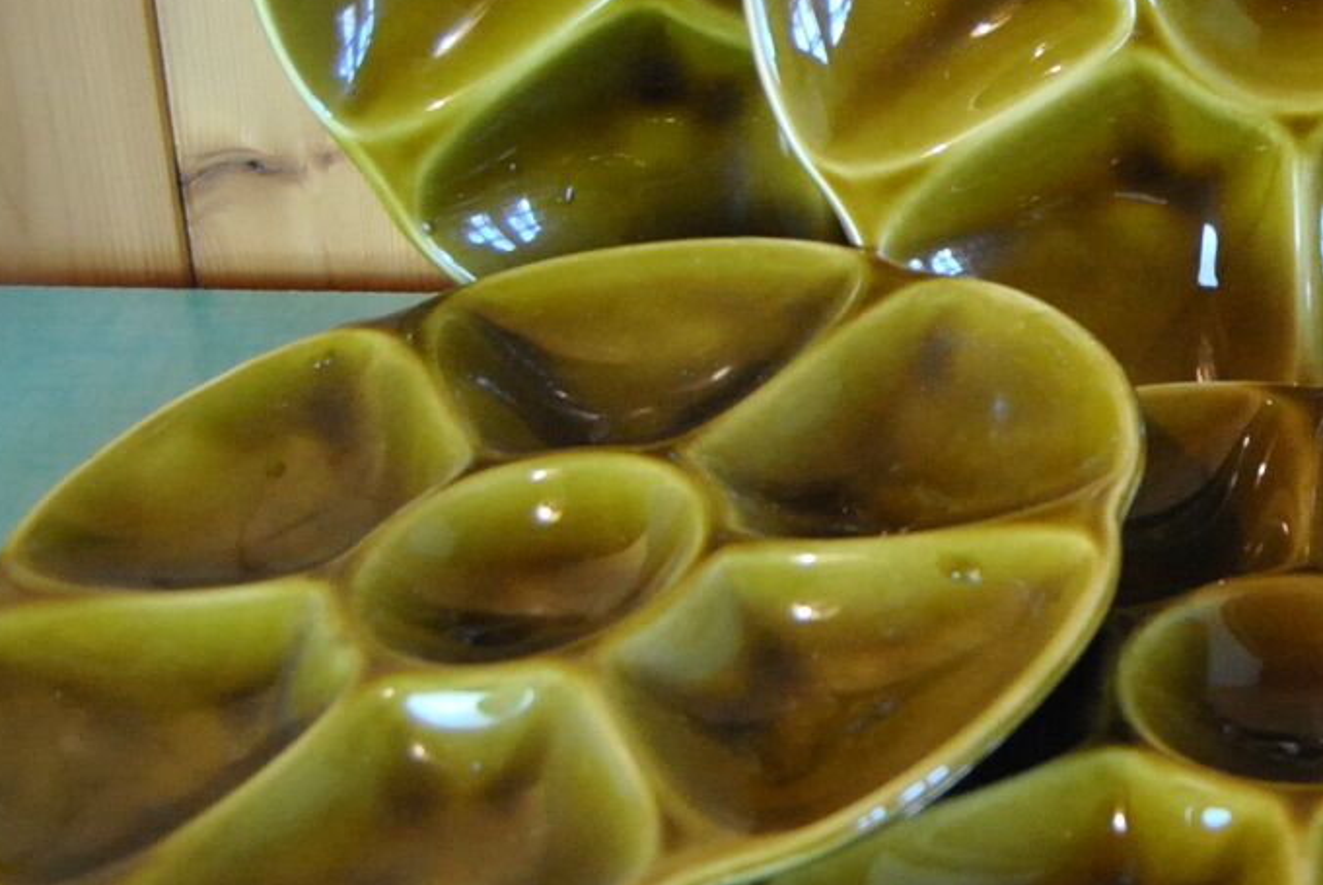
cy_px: 251
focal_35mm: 94
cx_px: 1309
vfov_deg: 14.5
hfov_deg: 21.0
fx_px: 3458
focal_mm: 22
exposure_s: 1/30
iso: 720
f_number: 3.5
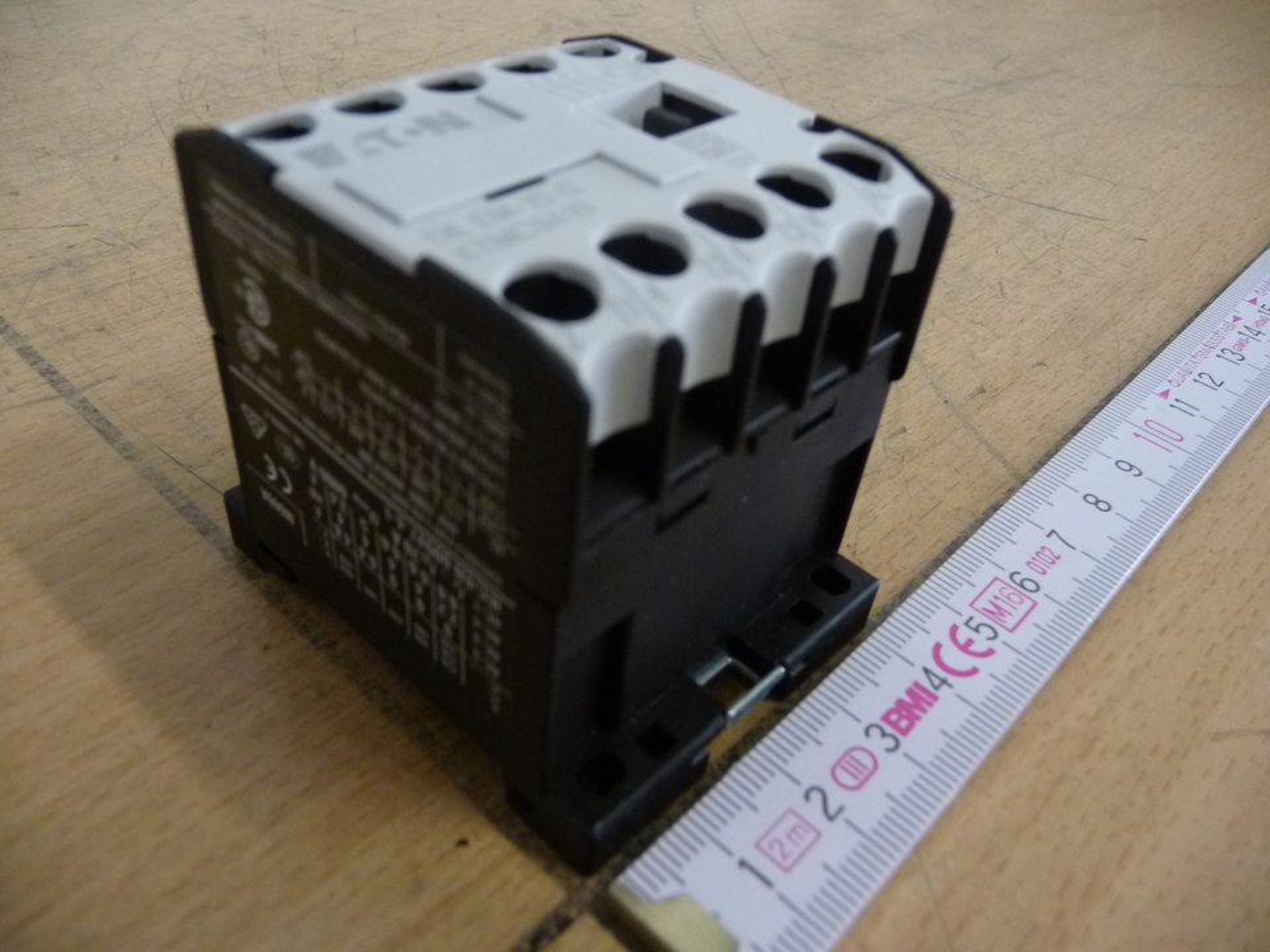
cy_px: 476
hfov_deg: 63.4
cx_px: 635
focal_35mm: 28
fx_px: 1027
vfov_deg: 49.7
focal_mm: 4.7
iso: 400
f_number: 3.3
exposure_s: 1/30
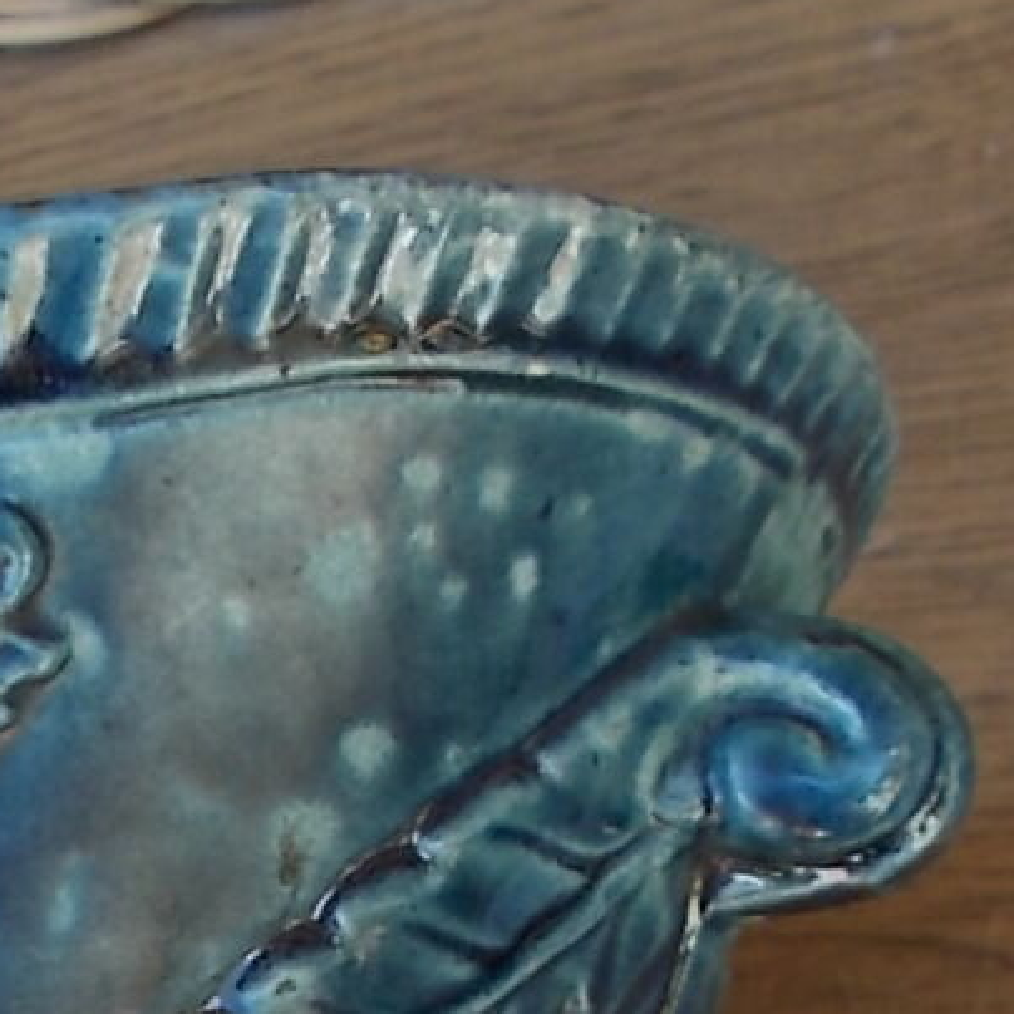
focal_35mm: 91
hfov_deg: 18.7
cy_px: 1398
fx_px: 3016
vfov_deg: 17.6
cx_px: 55
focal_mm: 4.6
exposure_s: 1/100
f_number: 3.2
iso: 80
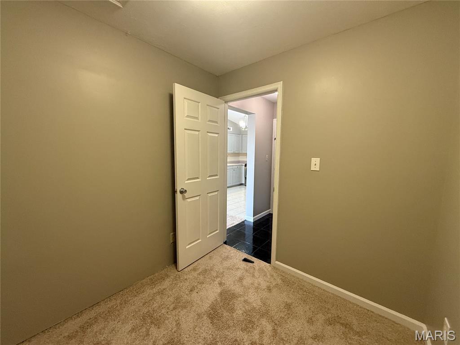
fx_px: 186
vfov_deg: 85.7
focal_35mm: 14
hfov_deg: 102.1
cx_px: 230
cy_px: 172
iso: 500
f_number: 2.2
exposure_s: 1/60
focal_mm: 2.22
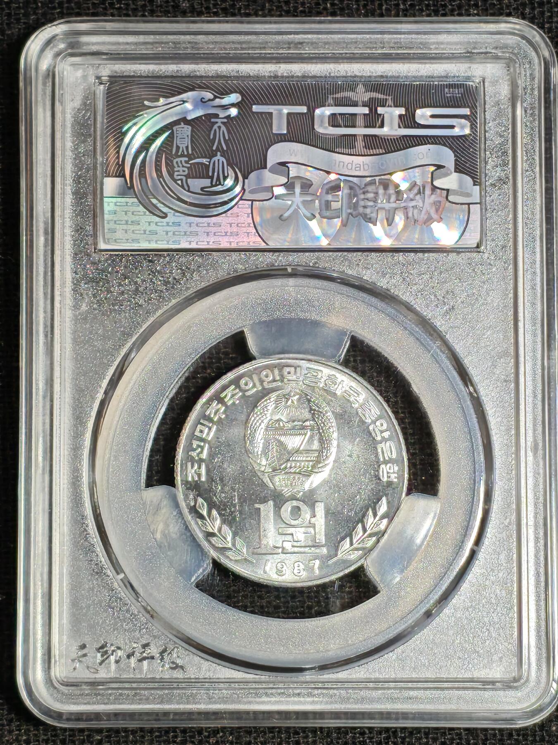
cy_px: 372
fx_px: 2579
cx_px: 279
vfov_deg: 16.4
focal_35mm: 120
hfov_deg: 12.3
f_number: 1.5
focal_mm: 4.94
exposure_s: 1/689
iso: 50
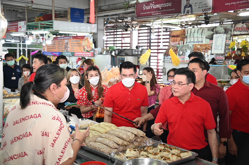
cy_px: 82
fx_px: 318
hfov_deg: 42.8
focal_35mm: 46
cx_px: 124
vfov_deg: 29.2
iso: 2500
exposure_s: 1/250
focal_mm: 46
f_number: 4
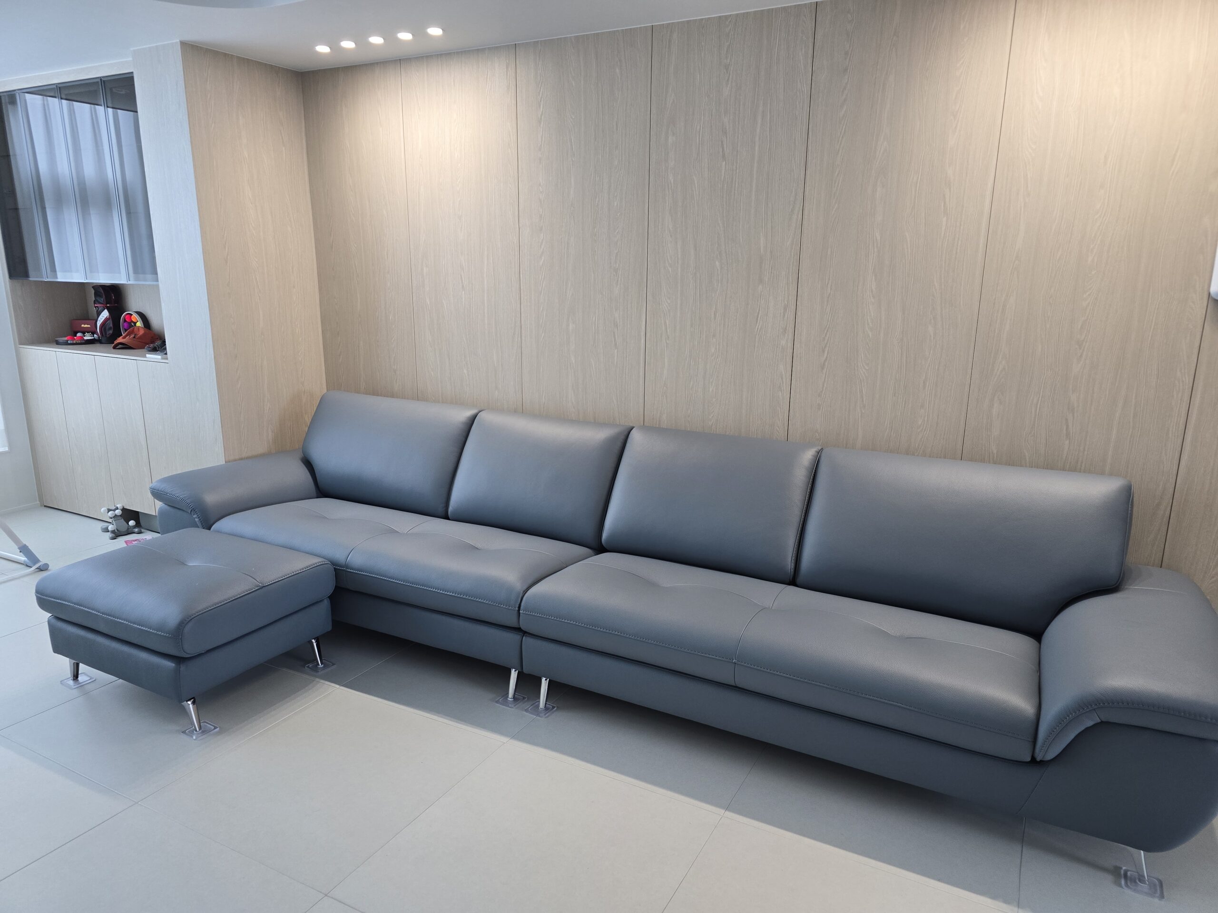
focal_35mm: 23
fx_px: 809
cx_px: 609
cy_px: 456
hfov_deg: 73.9
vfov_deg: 58.9
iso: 160
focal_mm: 6.3
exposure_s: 1/120
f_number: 1.7
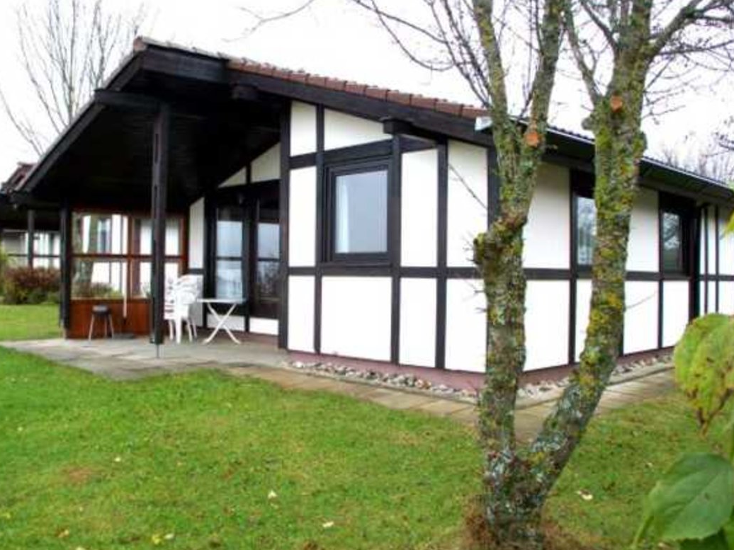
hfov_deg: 42.9
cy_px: 261
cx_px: 324
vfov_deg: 32.9
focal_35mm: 44
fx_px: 933
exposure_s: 1/60
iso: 80
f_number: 2.8
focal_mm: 6.3
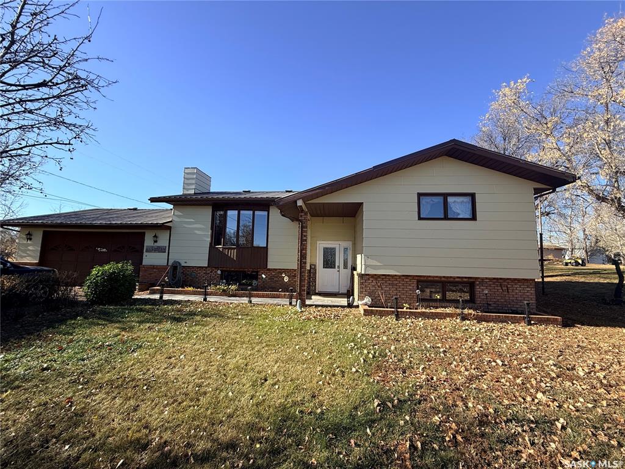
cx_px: 312
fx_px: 253
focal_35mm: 14
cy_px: 234
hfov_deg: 102.1
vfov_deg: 85.7
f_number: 2.2
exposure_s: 1/955
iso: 50
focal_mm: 2.22
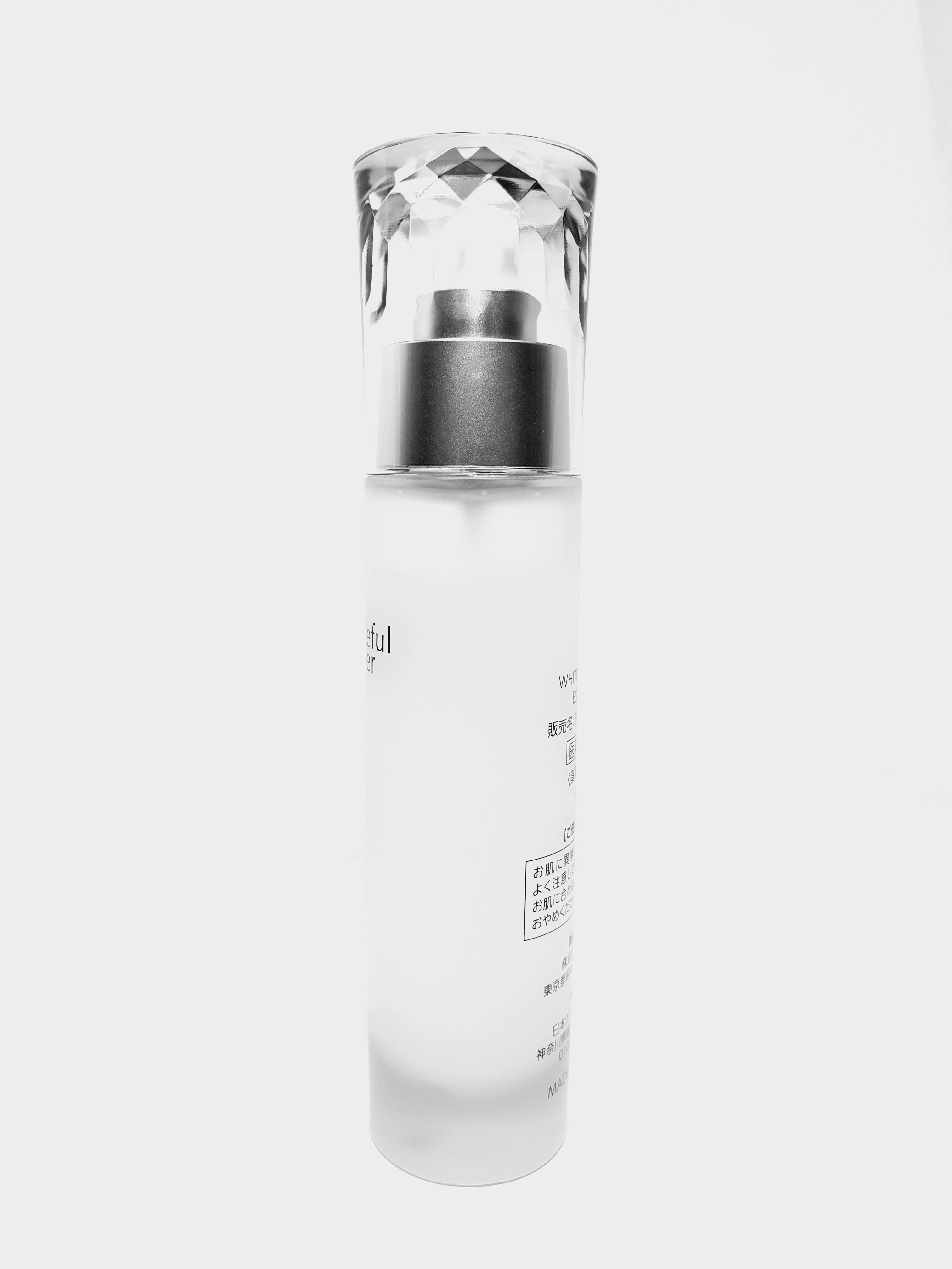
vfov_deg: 67.3
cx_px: 476
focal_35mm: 26
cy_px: 634
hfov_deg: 53.1
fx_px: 953
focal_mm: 4.3
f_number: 2.4
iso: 80
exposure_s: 1/100
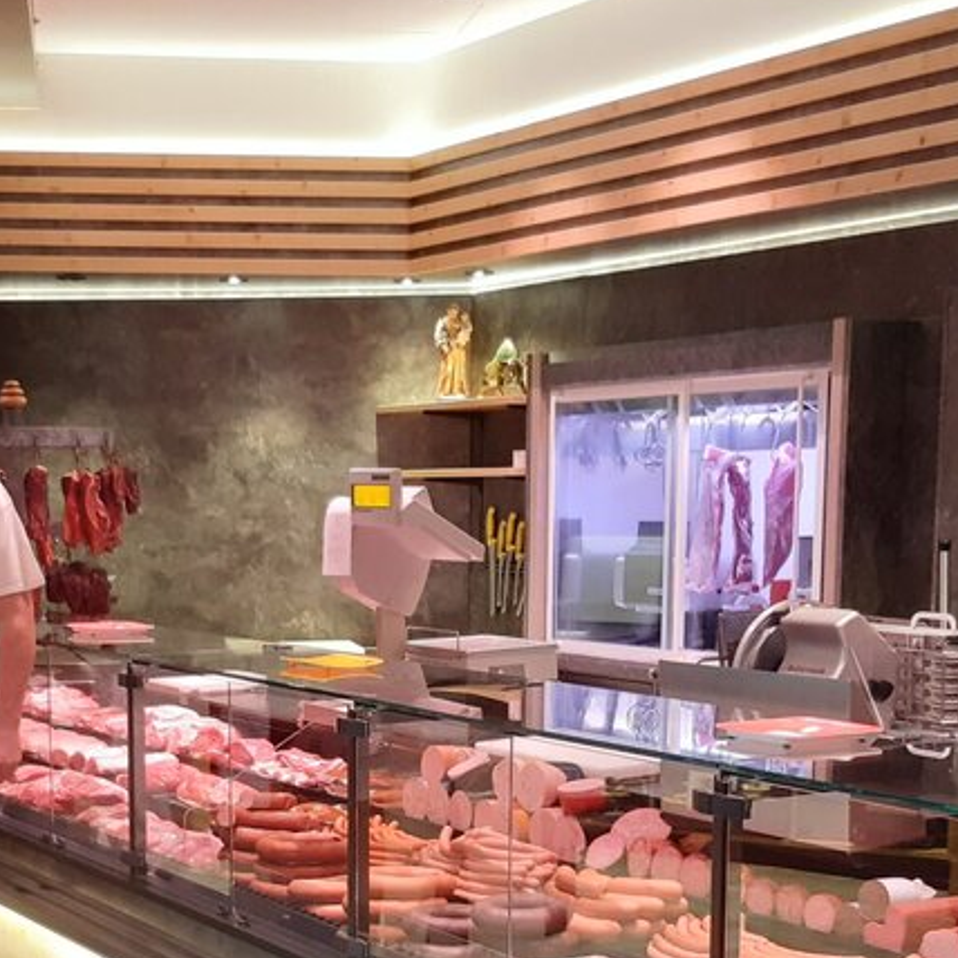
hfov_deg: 28.9
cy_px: 782
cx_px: 318
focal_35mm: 59
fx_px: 1847
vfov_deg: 28.4
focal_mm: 3.92
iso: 250
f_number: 1.7
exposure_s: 1/40
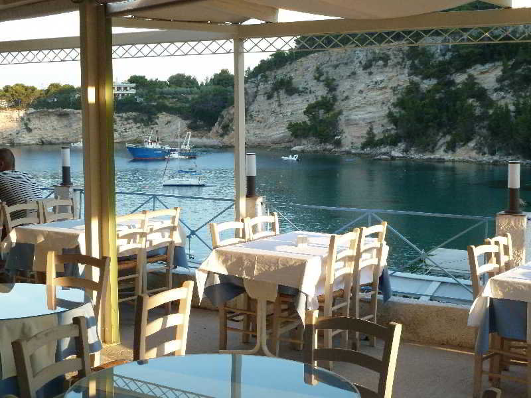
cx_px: 266
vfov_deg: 26.6
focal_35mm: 55
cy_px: 199
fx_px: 844
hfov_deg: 34.9
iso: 400
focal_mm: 9.1
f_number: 3.9
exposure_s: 1/400
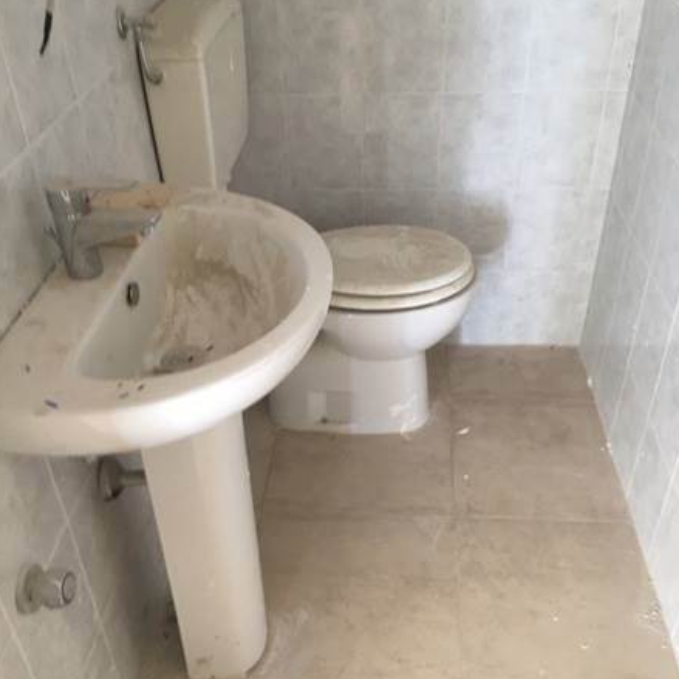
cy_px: 407
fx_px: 777
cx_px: 340
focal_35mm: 35
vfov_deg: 47.0
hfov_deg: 47.2
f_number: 2.2
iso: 125
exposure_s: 1/33
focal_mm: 4.15
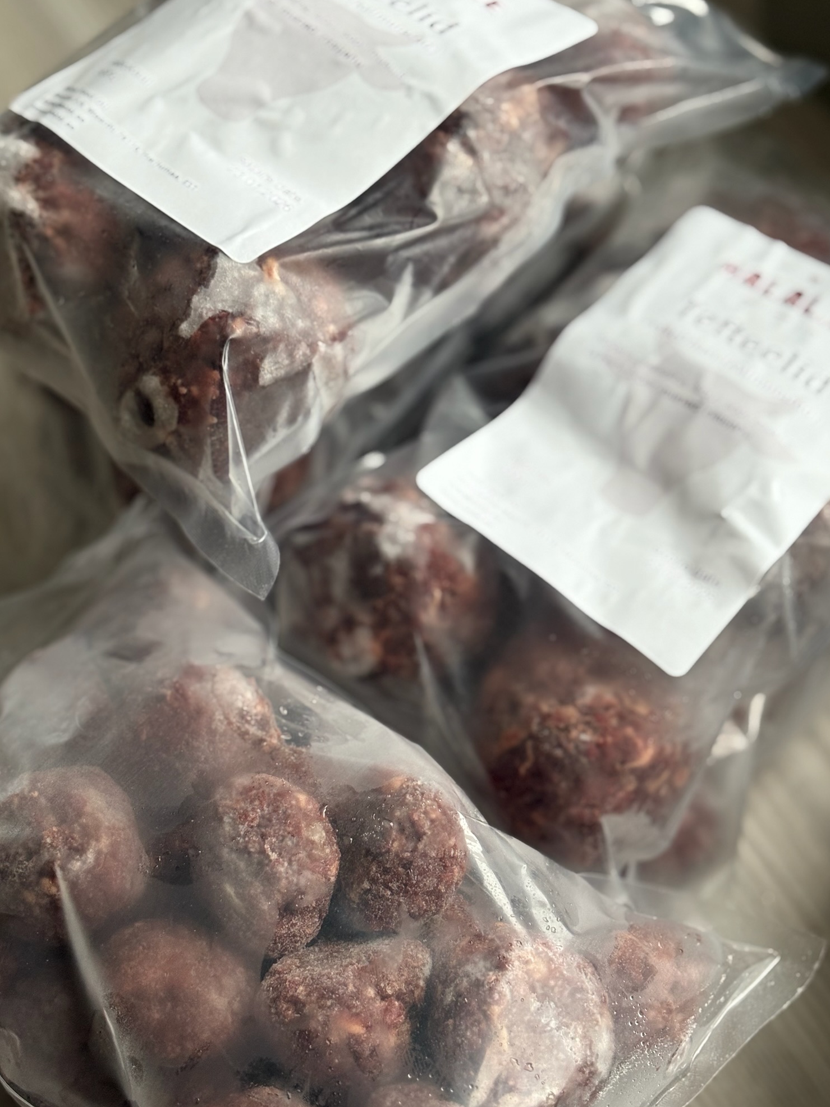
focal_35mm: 54
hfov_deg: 27.0
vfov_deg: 35.5
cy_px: 561
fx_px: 1726
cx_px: 421
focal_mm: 5.96
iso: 160
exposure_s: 1/45
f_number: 1.6
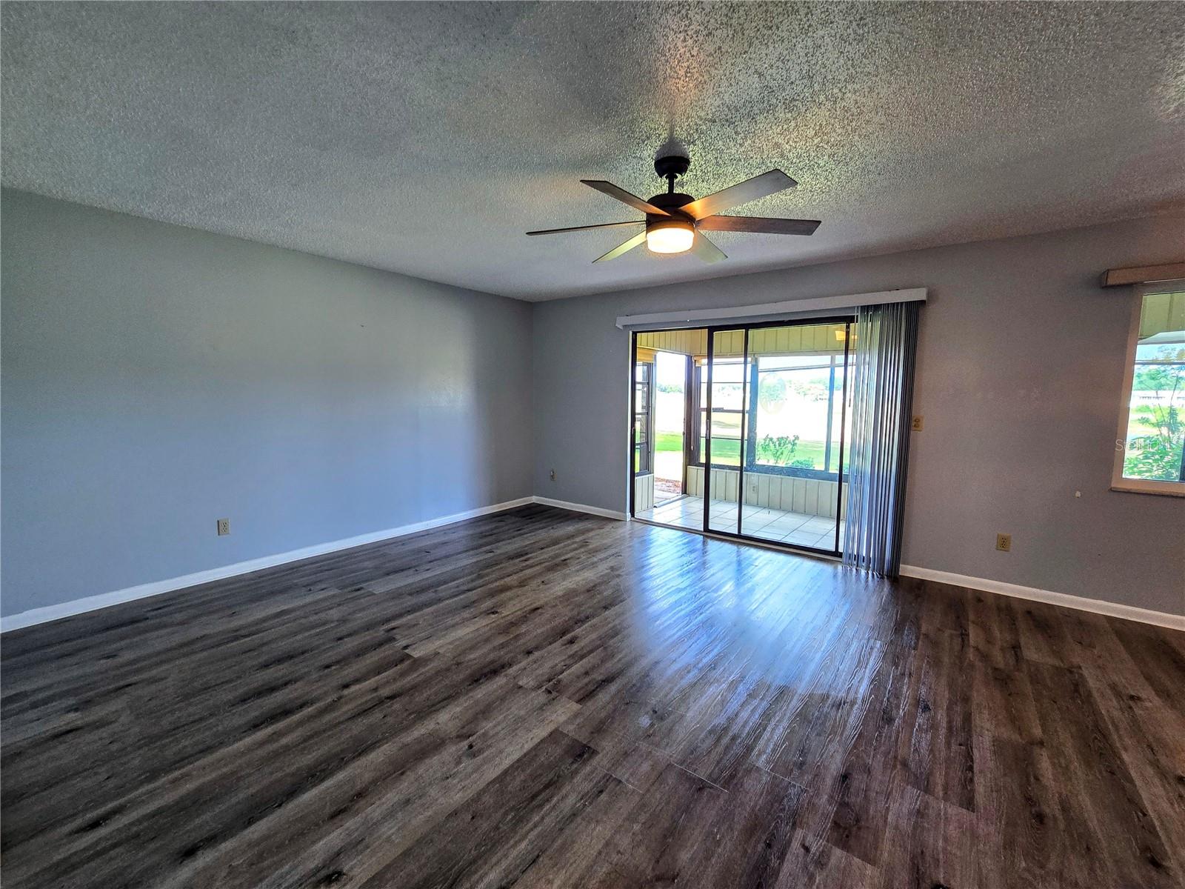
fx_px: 445
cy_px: 444
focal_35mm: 13
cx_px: 592
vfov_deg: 89.9
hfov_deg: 106.2
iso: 80
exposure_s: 1/60
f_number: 2.2
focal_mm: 2.2
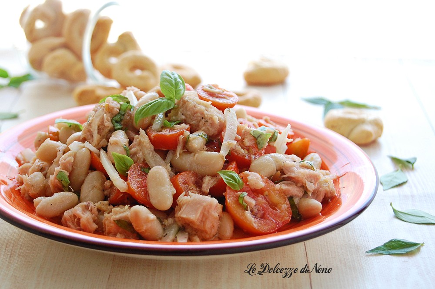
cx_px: 218
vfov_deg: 17.5
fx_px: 942
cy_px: 144
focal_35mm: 78
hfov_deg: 26.0
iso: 640
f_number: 5.6
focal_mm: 52
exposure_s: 1/60
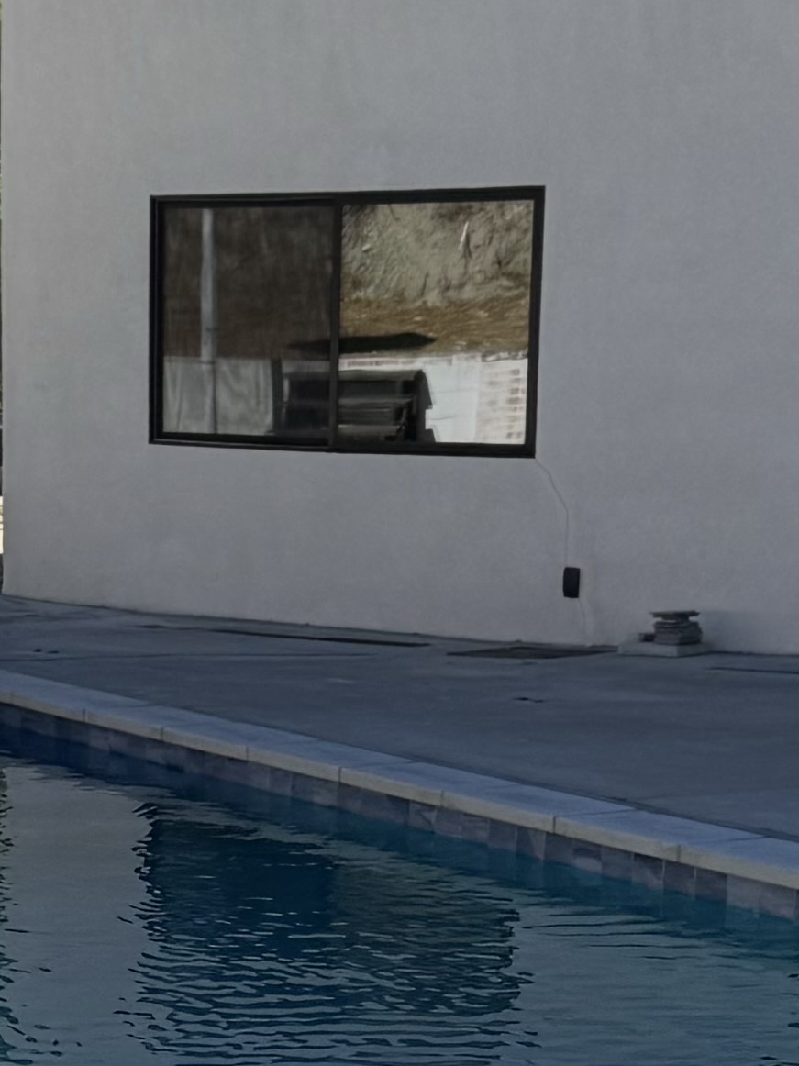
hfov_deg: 12.4
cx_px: -31
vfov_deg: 16.3
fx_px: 3633
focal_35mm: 118
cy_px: 1127
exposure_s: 1/4049
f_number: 1.78
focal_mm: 6.76
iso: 80
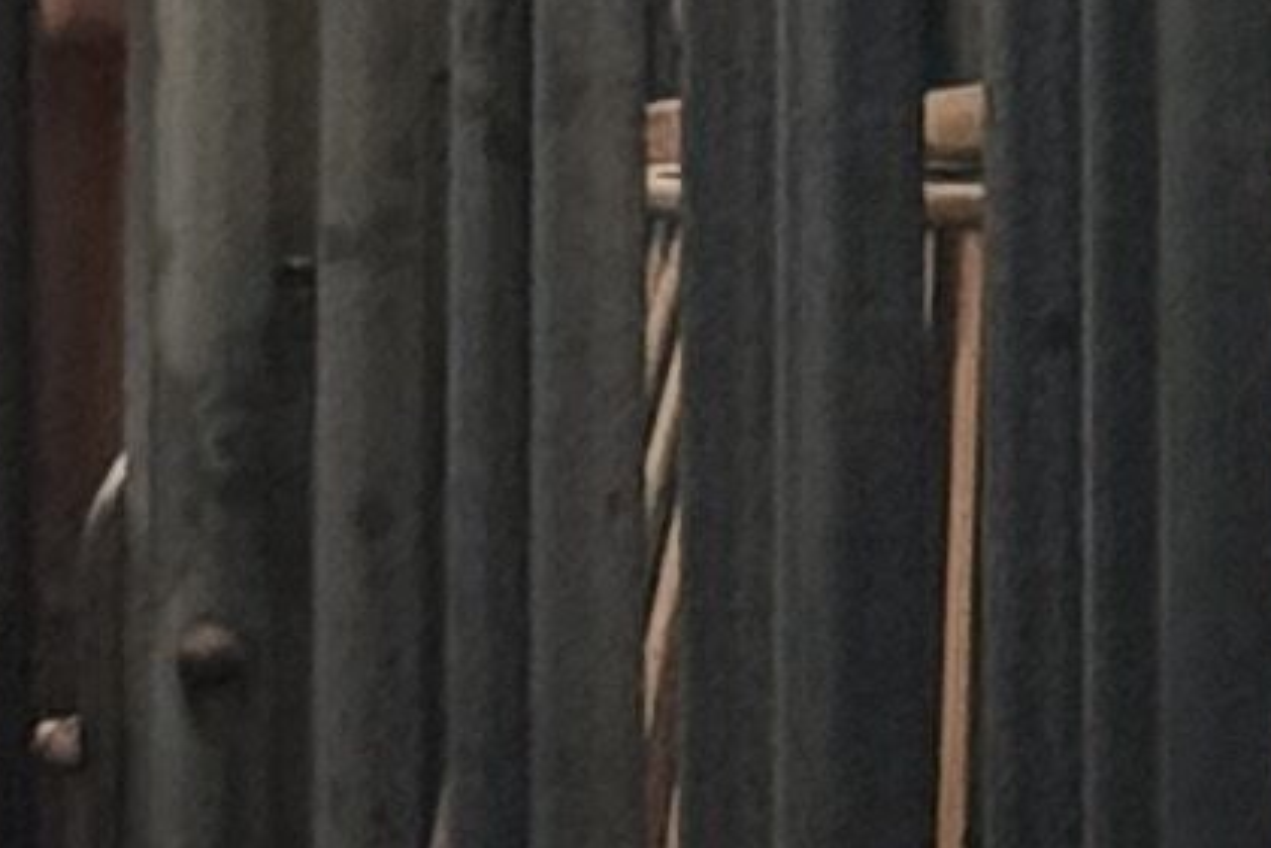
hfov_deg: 4.3
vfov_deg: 2.9
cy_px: -406
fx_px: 16910
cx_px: 463
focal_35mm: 479
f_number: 1.78
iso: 500
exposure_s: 1/25
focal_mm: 6.86
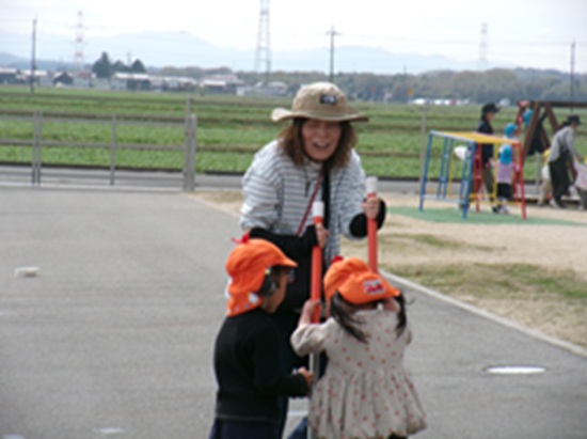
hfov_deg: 13.9
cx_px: 294
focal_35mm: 142
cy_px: 220
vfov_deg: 10.4
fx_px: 2405
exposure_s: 1/400
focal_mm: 25.5
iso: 100
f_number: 6.3
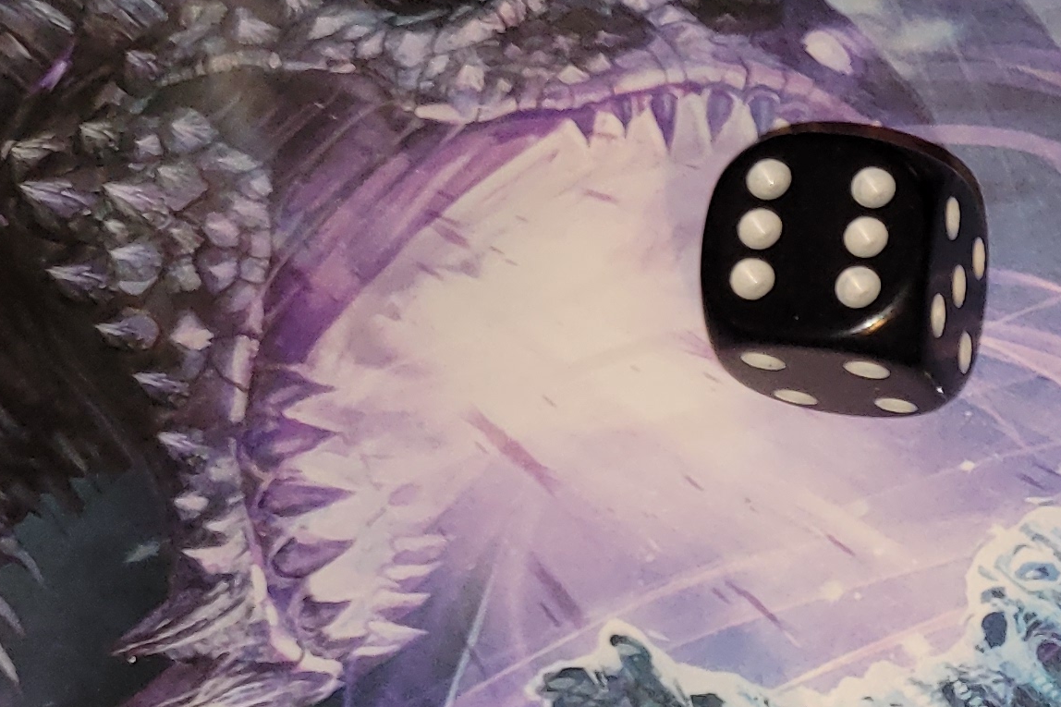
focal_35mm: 95
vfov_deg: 14.1
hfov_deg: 18.4
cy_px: 778
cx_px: 1711
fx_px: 2799
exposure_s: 1/24
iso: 100
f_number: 1.8
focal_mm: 5.4
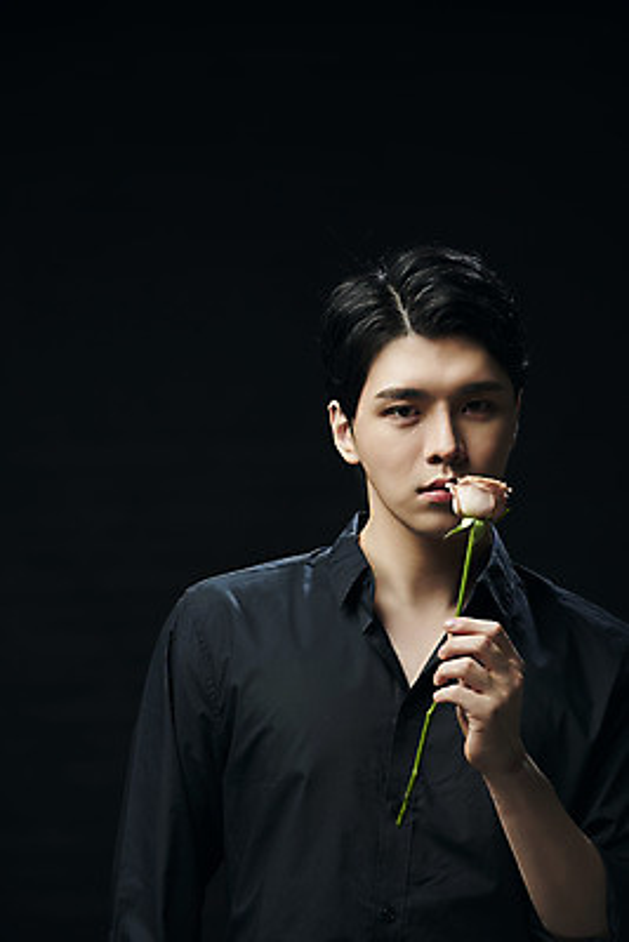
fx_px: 2880
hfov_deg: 12.5
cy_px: 471
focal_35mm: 110
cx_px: 314
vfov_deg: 18.6
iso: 64
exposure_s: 1/125
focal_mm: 110
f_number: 4
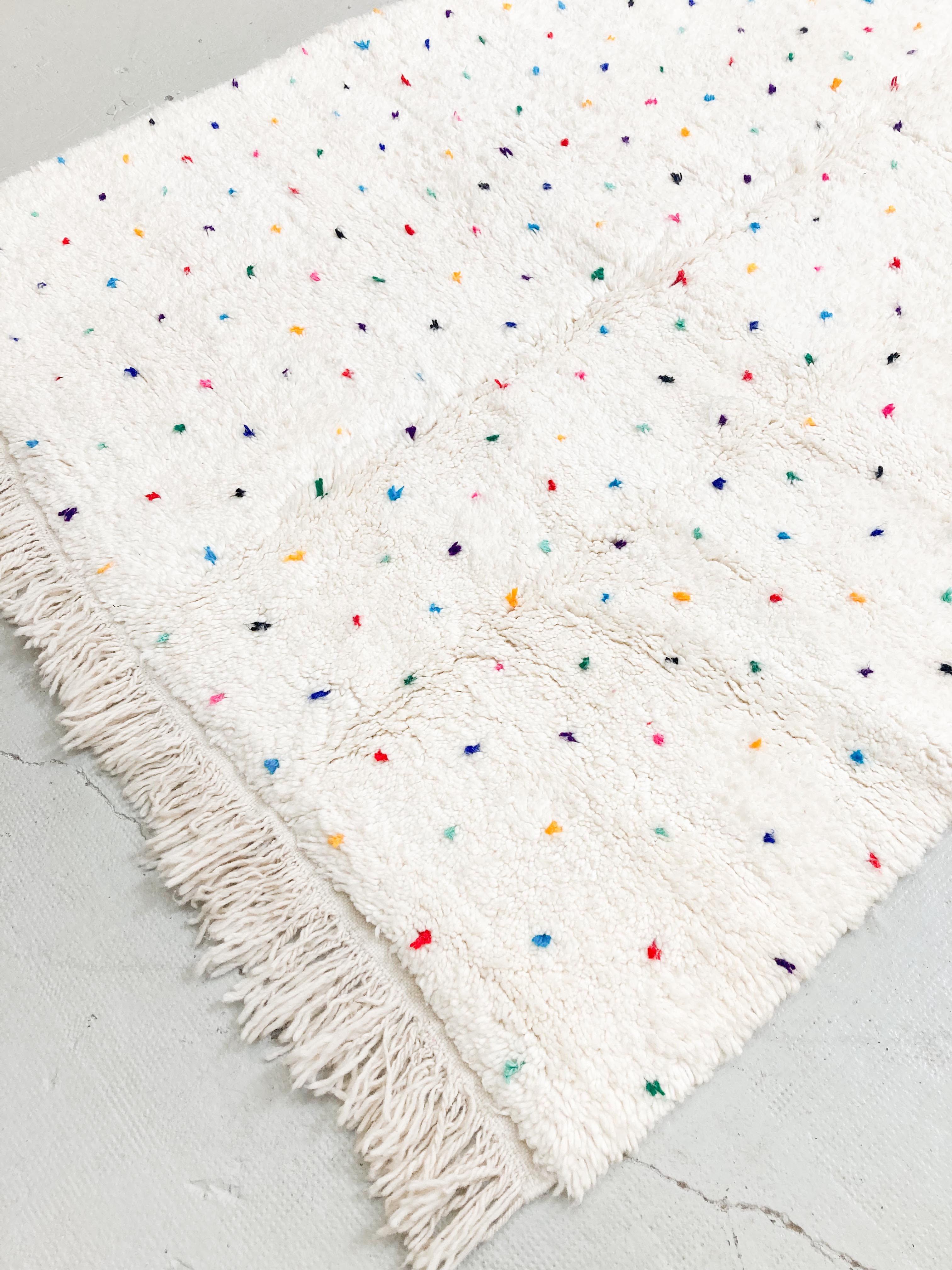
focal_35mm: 28
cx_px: 476
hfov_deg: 49.7
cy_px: 635
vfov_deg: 63.4
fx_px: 1027
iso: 50
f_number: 1.8
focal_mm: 3.99
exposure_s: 1/100
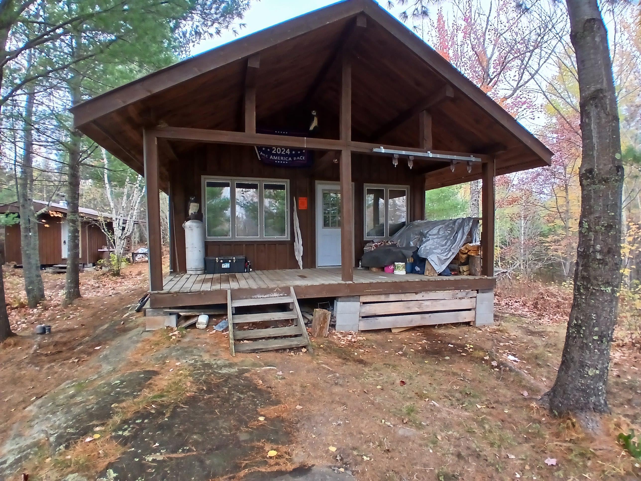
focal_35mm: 17
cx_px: 320
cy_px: 240
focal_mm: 1.4
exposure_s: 1/120
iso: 64
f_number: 2.2
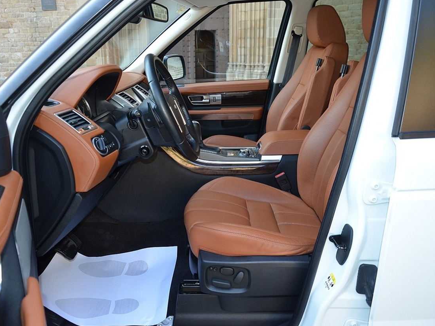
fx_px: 377
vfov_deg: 46.8
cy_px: 165
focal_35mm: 30
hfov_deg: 59.8
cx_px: 197
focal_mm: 18
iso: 280
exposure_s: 1/125
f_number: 3.5
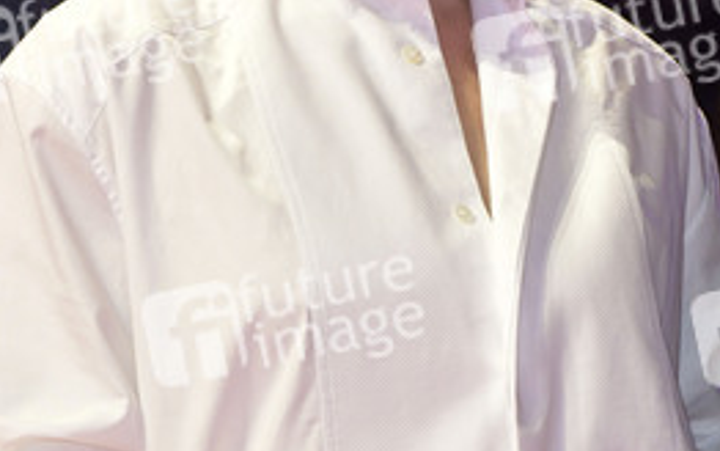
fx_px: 2140
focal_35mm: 109
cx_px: 363
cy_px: -91
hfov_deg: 19.1
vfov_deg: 11.8
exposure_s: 1/200
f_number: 5.6
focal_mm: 70
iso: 1250
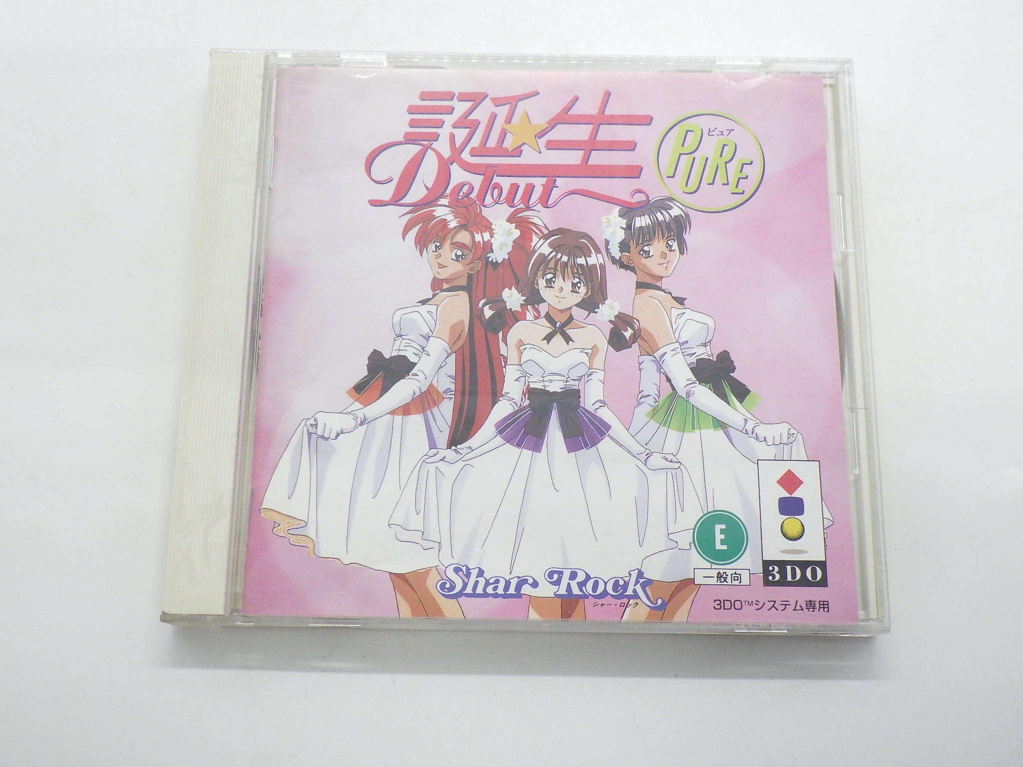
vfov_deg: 34.3
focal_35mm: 42
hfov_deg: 44.8
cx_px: 512
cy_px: 384
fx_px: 1241
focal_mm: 7.5
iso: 200
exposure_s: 1/20
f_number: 4.2
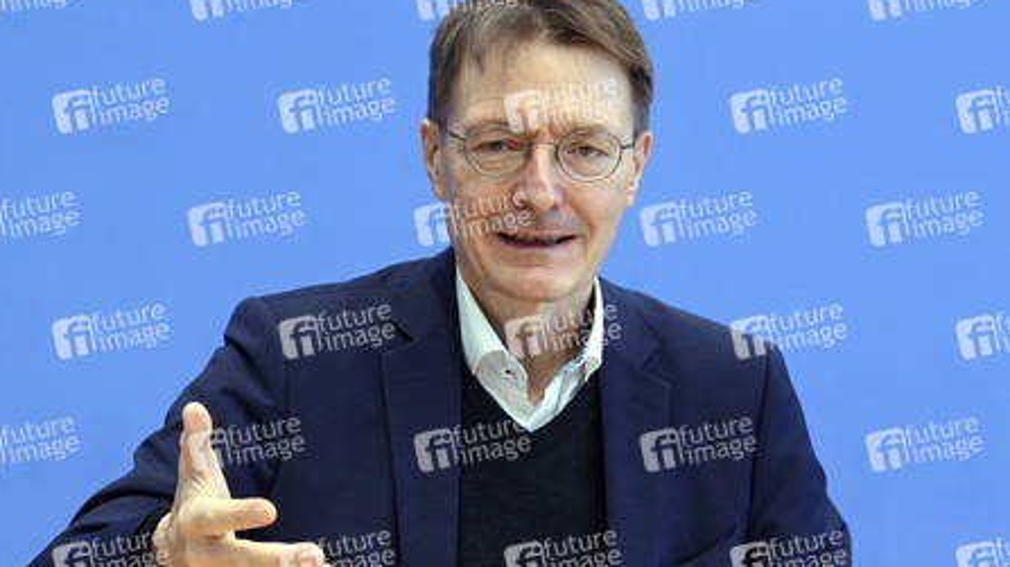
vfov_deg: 10.9
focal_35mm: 111
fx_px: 2971
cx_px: 503
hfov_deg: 19.3
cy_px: 276
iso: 3200
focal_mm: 105
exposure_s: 1/400
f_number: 5.6
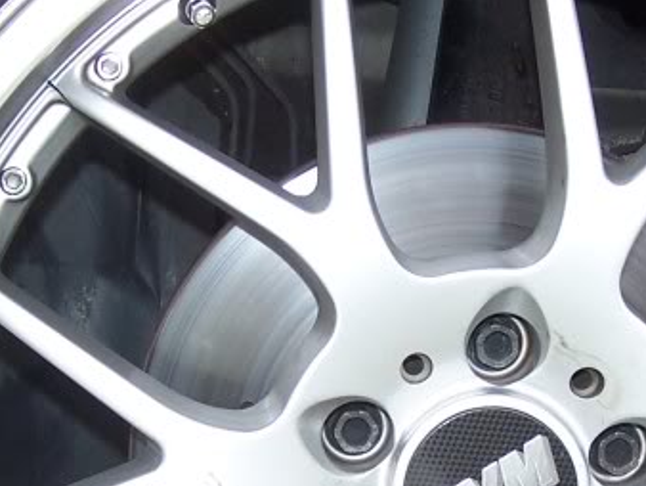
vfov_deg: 12.8
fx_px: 2148
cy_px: 455
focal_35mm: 115
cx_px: 380
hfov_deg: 17.1
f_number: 2.8
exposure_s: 1/500
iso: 80
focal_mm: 6.3
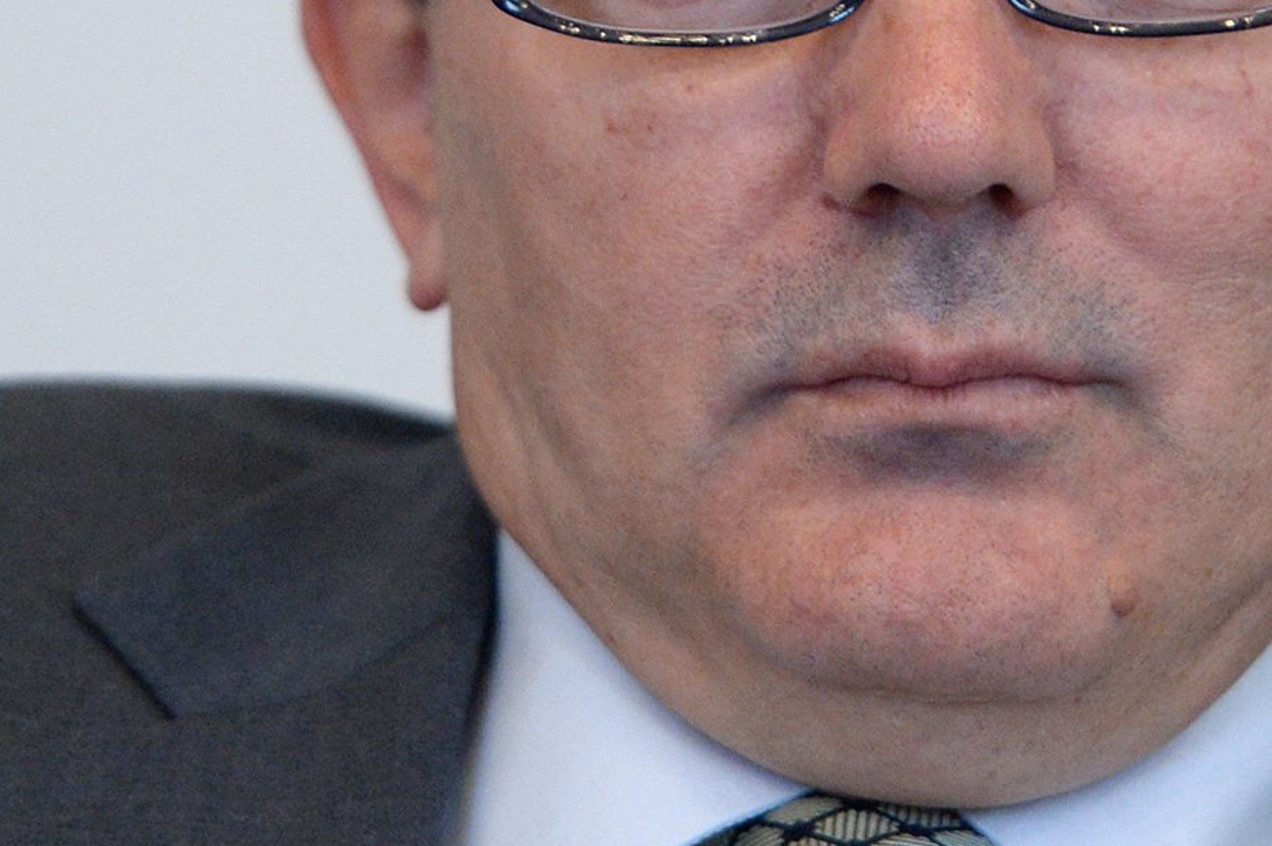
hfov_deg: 3.2
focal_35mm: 650
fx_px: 22950
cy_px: 220
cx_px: 867
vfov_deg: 2.1
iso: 2500
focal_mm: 200
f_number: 2.8
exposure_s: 1/250
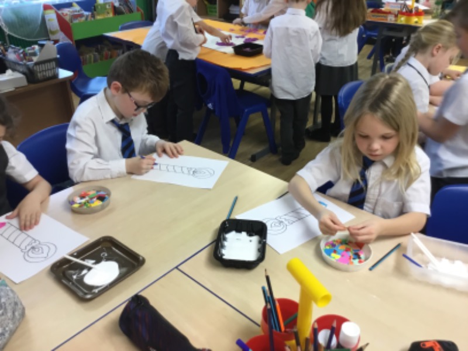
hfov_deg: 58.4
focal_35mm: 31
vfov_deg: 45.4
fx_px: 419
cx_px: 234
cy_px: 176
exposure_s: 1/33
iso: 100
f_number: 2.4
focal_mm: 3.3
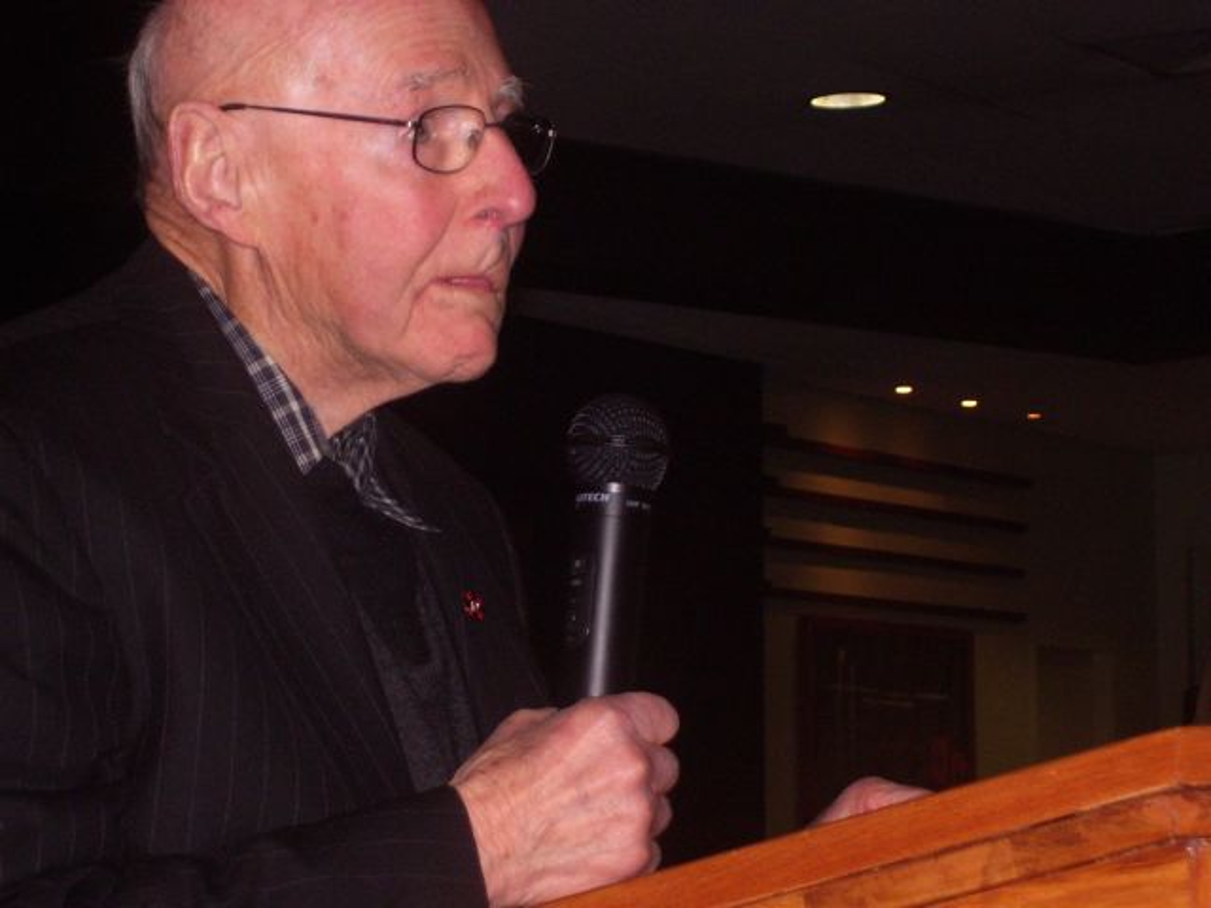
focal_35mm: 108
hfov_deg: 18.2
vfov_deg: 13.7
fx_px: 3778
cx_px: 606
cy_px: 454
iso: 200
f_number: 4.6
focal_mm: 18
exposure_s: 1/90
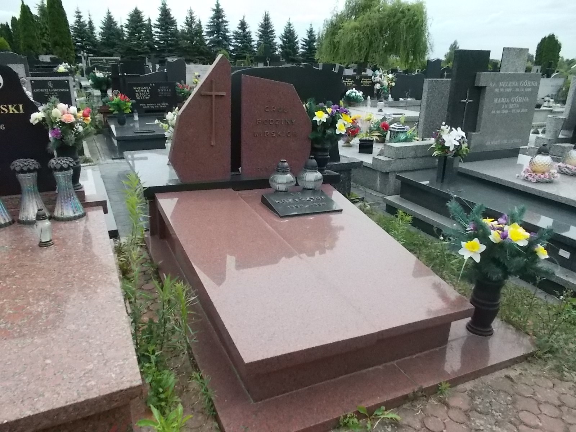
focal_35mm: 26
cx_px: 288
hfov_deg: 67.3
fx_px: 433
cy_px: 216
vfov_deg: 53.1
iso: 400
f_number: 8
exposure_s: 1/400
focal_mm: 4.6
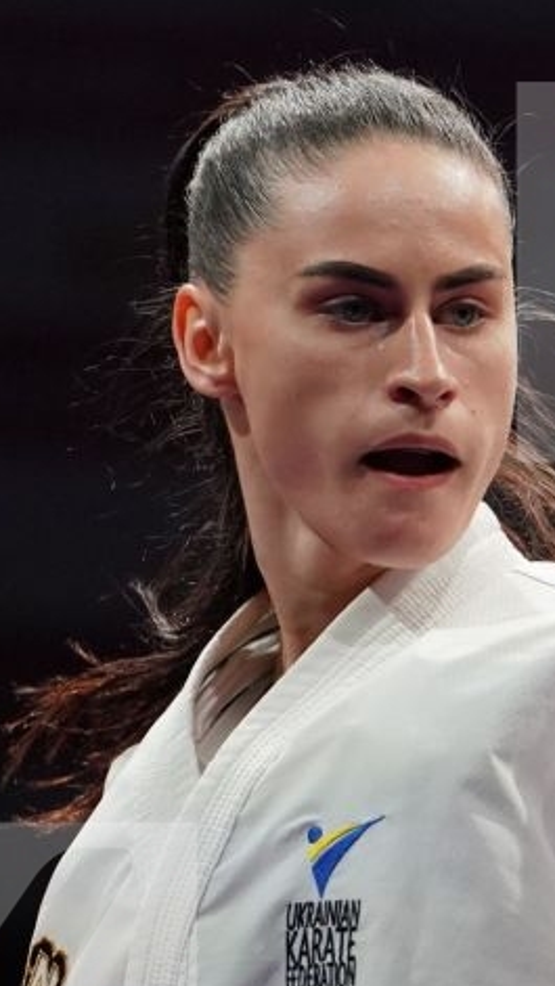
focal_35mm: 781
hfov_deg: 1.6
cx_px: 712
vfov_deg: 2.8
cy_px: 1013
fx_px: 20429
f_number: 2.8
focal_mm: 195
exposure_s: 1/1000
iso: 2500
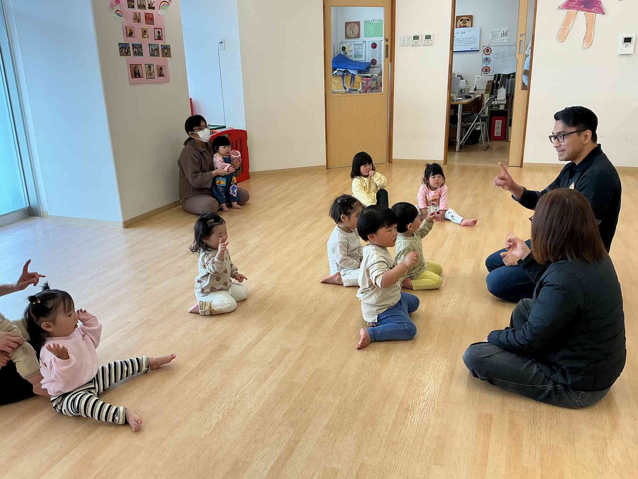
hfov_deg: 61.7
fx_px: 534
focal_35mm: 29
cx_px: 319
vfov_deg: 48.2
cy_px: 240
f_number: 1.8
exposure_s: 1/120
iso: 32
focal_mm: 3
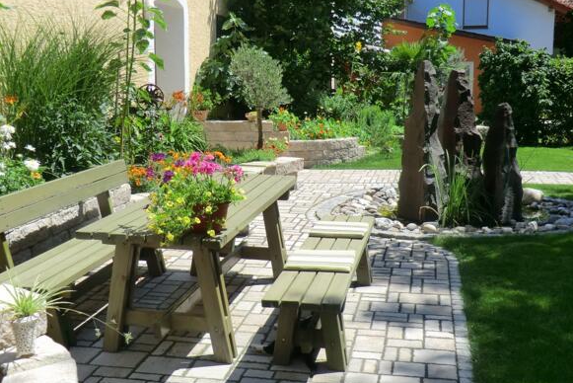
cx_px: 287
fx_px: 669
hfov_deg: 46.4
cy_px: 192
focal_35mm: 42
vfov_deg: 31.9
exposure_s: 1/500
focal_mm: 7.1
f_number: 3.8
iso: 64
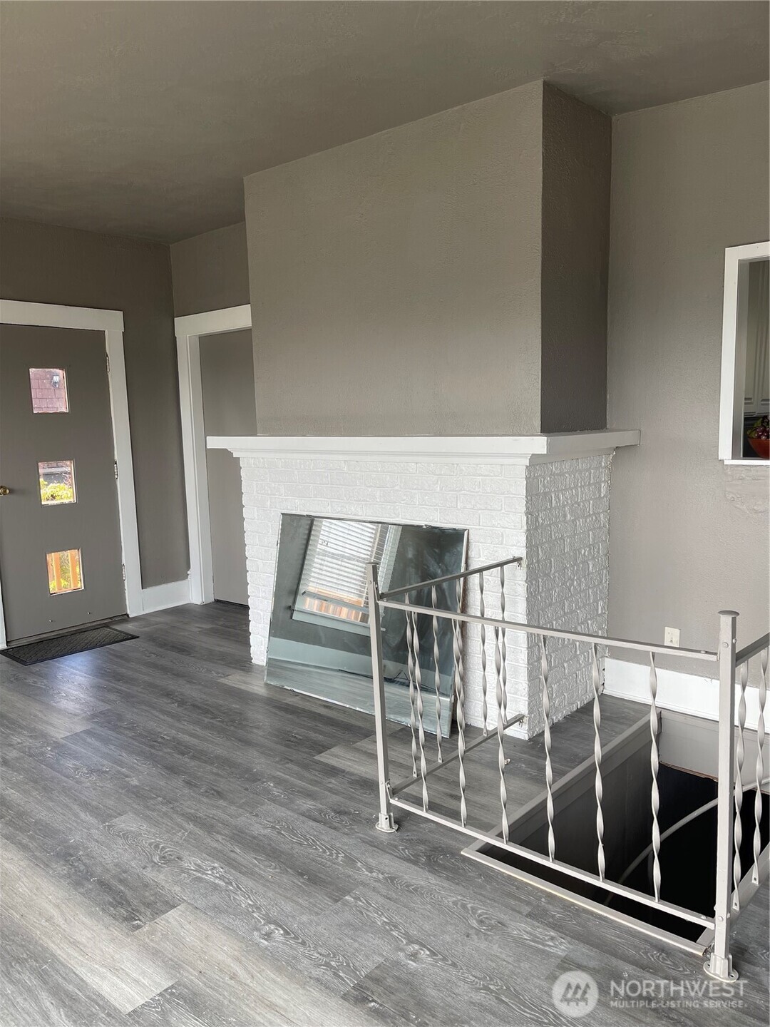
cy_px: 514
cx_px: 385
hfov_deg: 54.9
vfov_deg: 69.4
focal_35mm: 25
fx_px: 741
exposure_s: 1/170
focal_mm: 5.1
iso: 32
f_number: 1.6
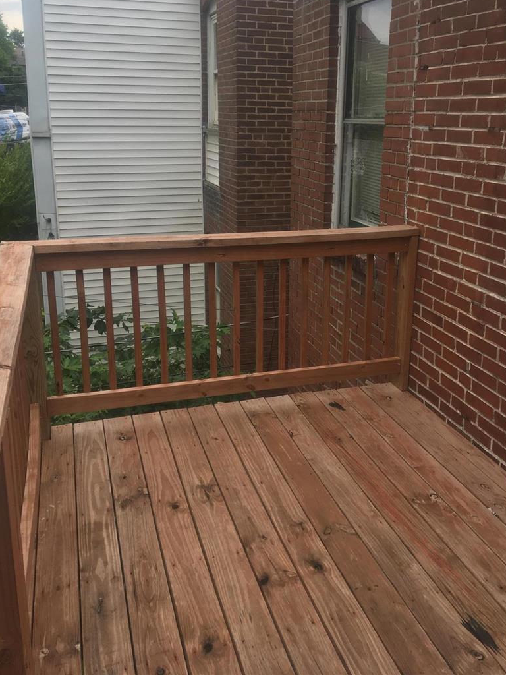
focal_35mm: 34
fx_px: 663
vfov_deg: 53.7
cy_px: 280
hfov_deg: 41.7
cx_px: 295
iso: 25
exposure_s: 1/469
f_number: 2.2
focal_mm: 4.15
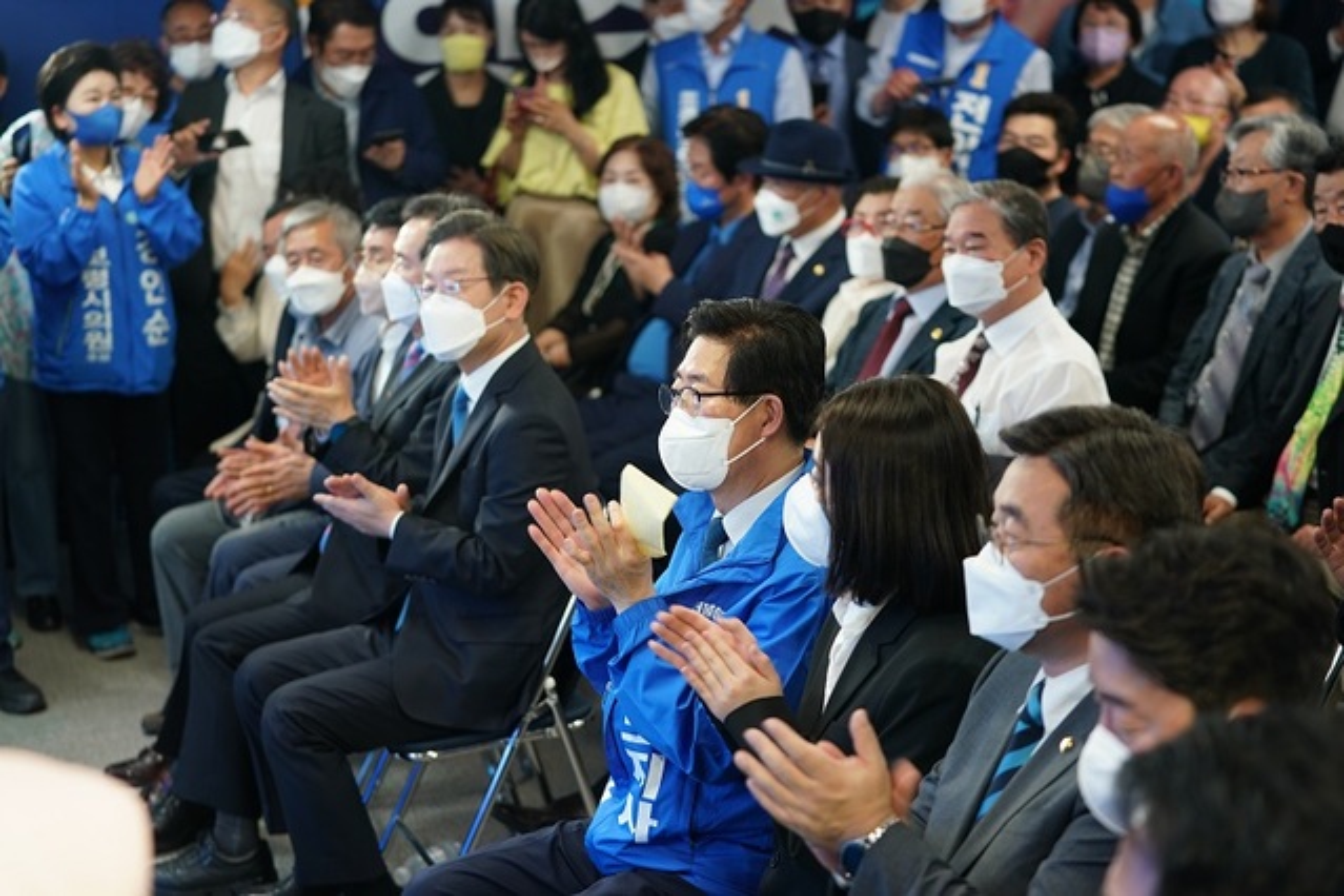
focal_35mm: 70
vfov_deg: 19.5
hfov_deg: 28.8
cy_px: 448
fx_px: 2613
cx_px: 672
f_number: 2.8
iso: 500
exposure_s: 1/80
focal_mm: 70
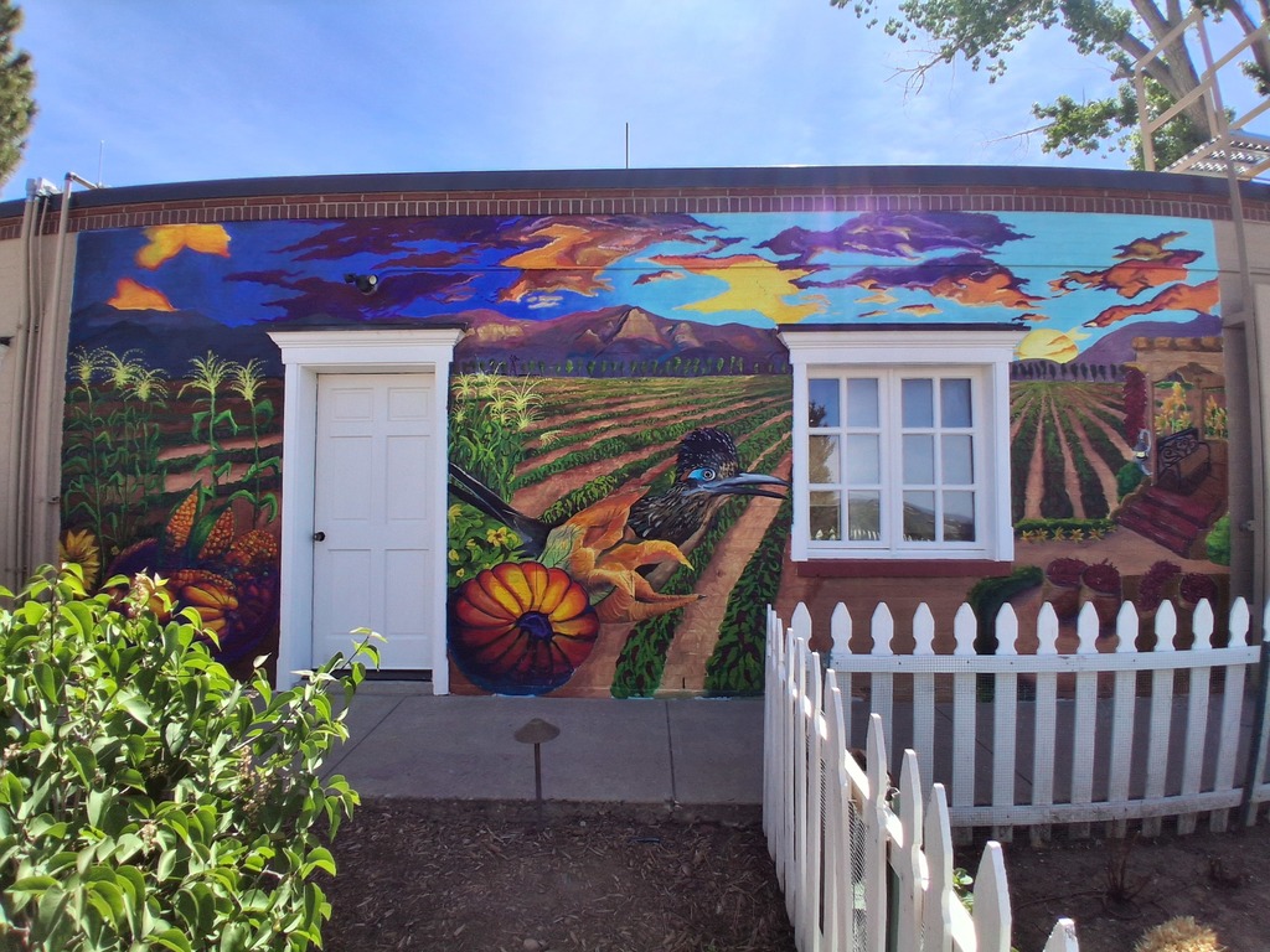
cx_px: 635
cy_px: 476
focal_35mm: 17
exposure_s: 1/1230
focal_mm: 1.4
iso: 50
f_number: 2.2
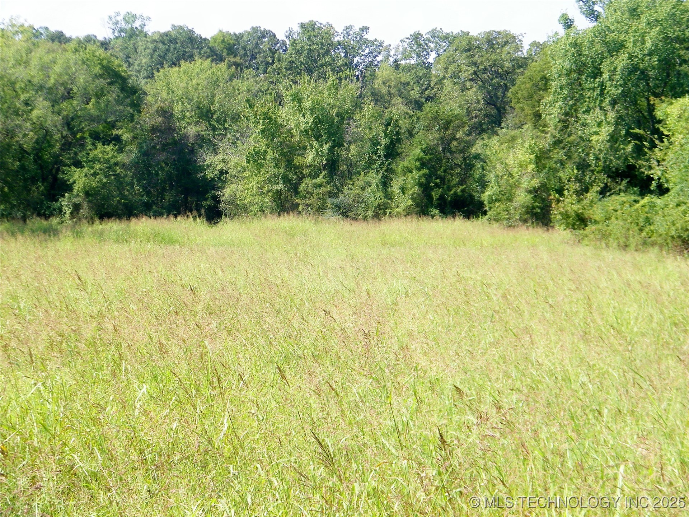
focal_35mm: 90
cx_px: 344
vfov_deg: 16.4
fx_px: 1791
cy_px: 258
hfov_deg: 21.8
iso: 80
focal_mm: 16
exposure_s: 1/250
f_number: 4.5
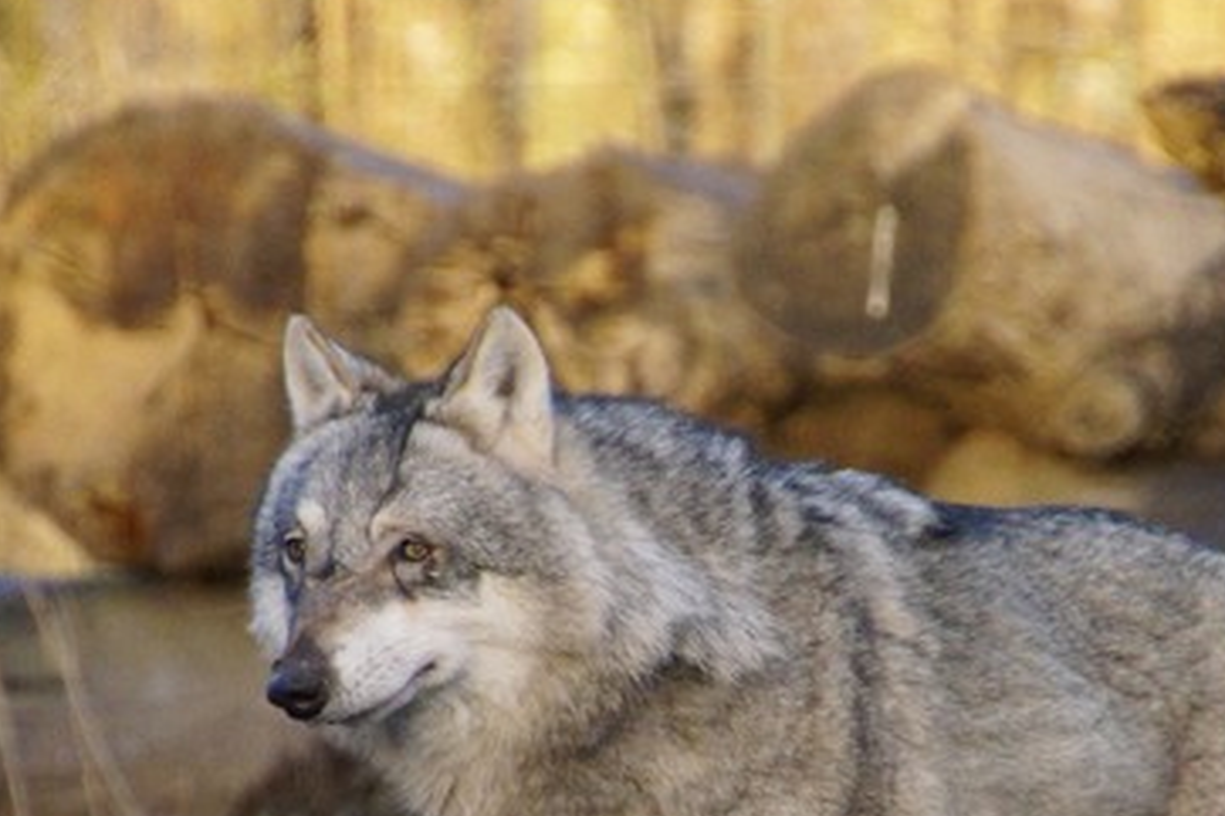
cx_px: 731
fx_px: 31596
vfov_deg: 1.5
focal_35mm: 929
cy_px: 742
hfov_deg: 2.2
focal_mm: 280
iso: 3200
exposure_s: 1/800
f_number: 6.3
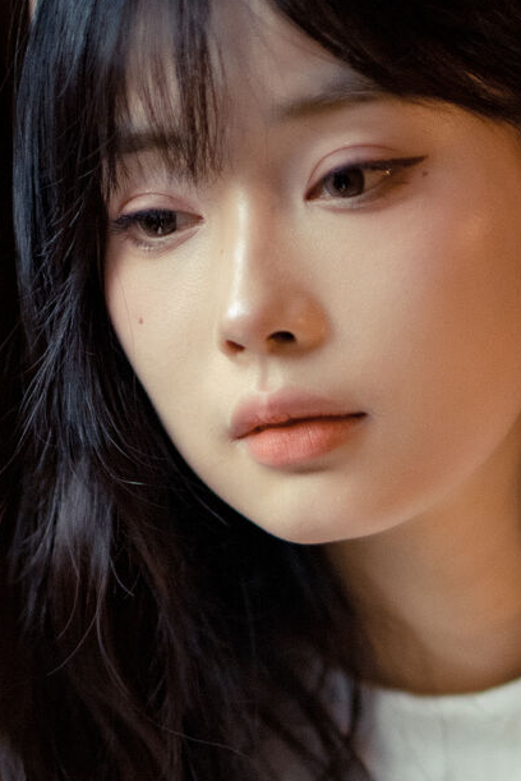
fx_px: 5421
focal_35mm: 250
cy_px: 908
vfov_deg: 8.2
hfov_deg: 5.5
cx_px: 433
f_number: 1.4
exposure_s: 1/1600
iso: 2000
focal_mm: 85
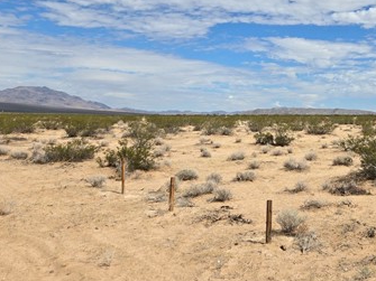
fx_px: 478
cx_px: 297
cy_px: 94
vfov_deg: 32.6
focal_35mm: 44
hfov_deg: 41.2
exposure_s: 1/3758
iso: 25
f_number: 1.8
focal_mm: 5.4
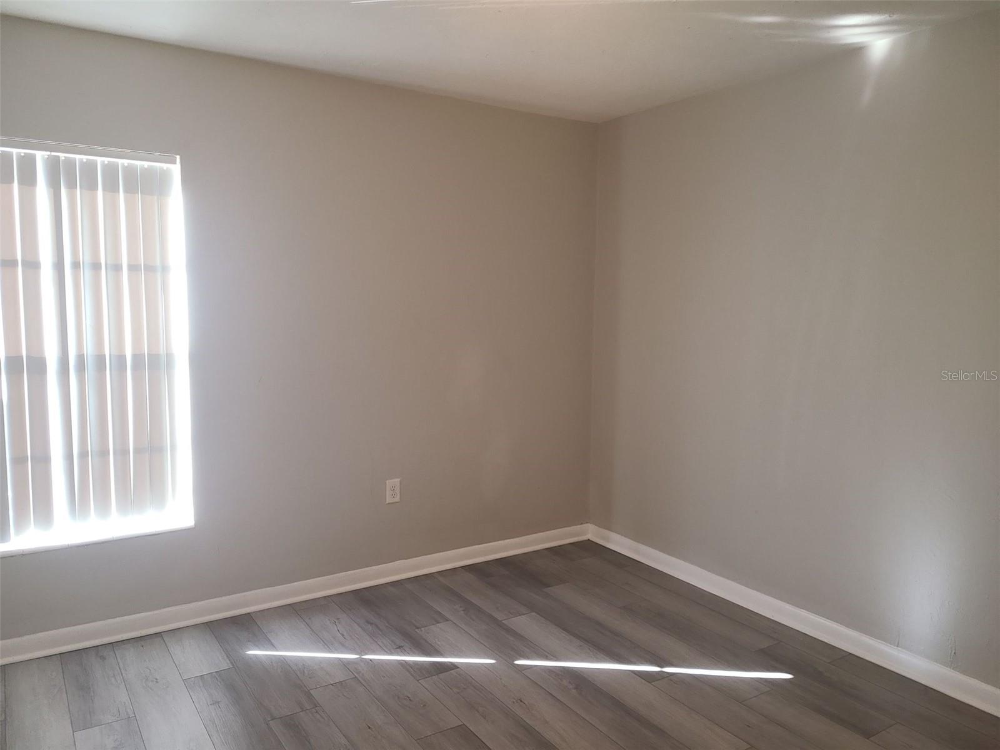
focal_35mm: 26
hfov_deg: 67.3
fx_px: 751
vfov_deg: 53.1
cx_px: 500
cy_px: 375
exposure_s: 1/59.2
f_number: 1.8
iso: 211
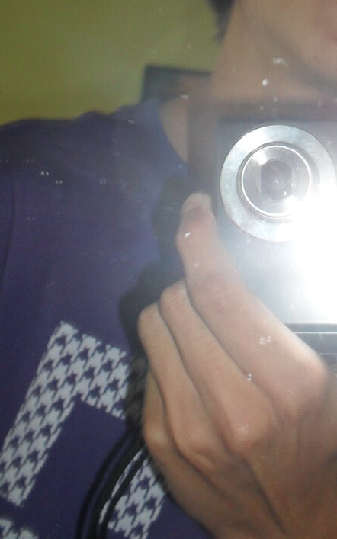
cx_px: 250
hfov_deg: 20.5
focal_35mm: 63
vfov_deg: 31.8
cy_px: 127
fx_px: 926
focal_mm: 6.3
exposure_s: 1/45
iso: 200
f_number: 3.2
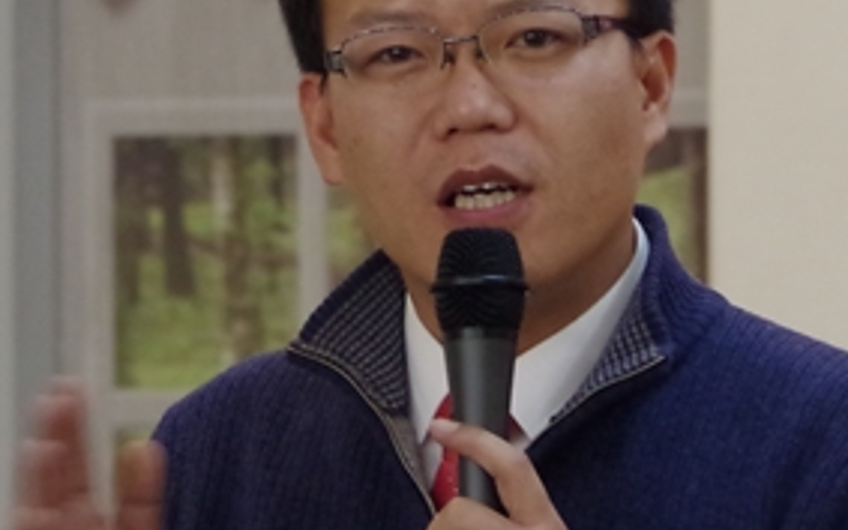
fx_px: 10749
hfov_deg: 4.5
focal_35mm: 465
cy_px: 365
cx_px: 393
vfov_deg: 2.8
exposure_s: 1/50
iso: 3200
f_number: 5.6
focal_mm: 135
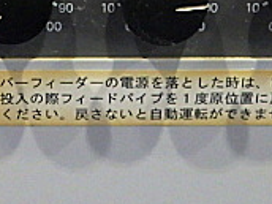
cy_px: -41
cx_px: 62
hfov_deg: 18.7
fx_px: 817
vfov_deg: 13.8
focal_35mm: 104
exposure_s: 1/45
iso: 1250
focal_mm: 5
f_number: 3.5
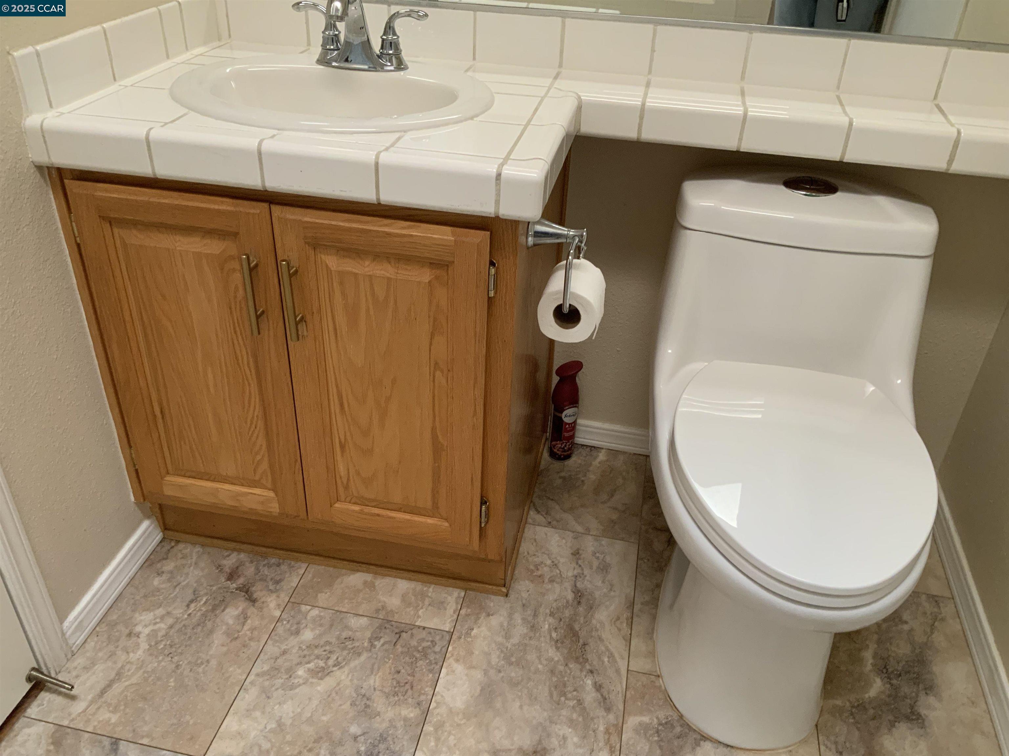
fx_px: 845
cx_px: 504
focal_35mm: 29
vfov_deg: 48.2
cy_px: 378
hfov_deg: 61.7
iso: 200
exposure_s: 1/60
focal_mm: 3
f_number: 1.8
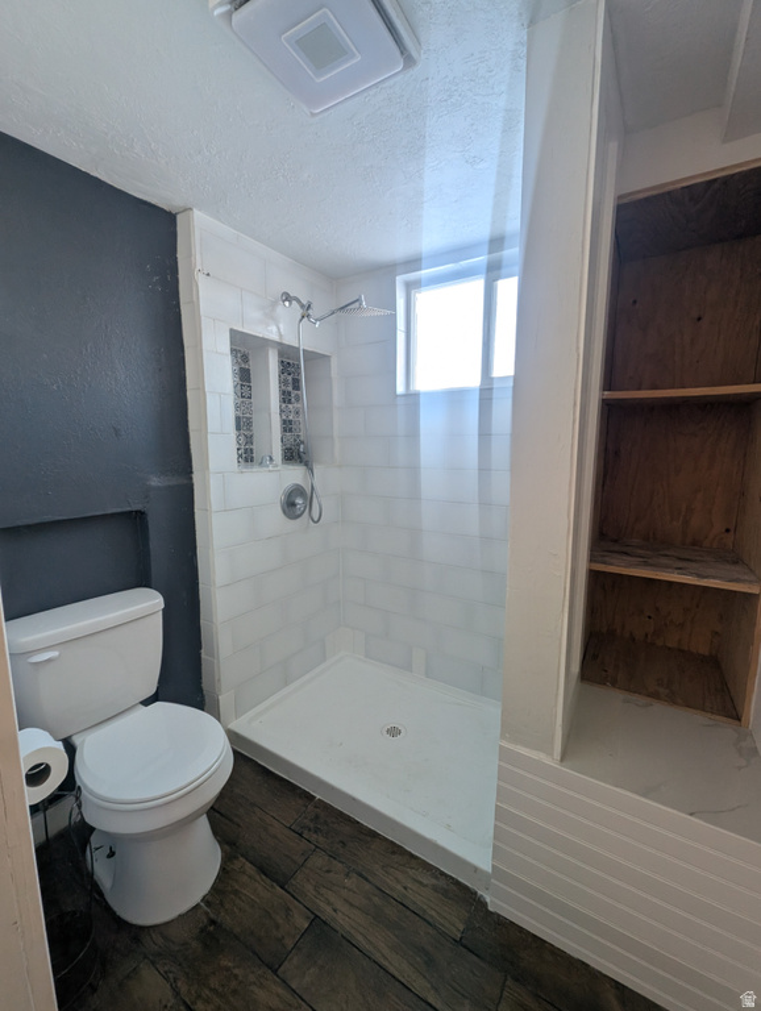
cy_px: 506
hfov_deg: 90.0
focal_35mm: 13
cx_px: 380
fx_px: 380
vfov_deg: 106.1
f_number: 2.2
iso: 46
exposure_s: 1/30
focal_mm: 1.95
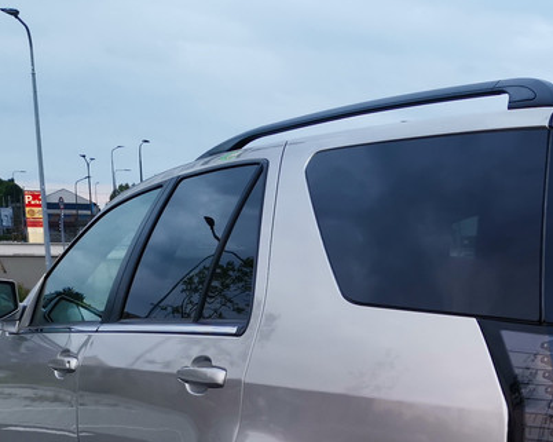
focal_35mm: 70
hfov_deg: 25.5
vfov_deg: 21.0
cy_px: 454
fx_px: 1145
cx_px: 580
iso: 100
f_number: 1.8
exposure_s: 1/100
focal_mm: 5.58
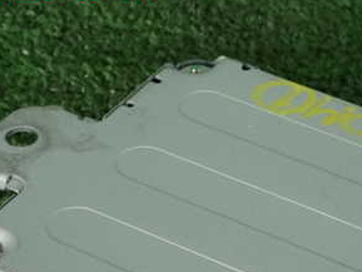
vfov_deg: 9.2
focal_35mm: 160
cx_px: 293
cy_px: 257
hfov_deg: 12.3
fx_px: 1674
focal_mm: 13.65
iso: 1250
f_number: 4.1
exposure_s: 1/125
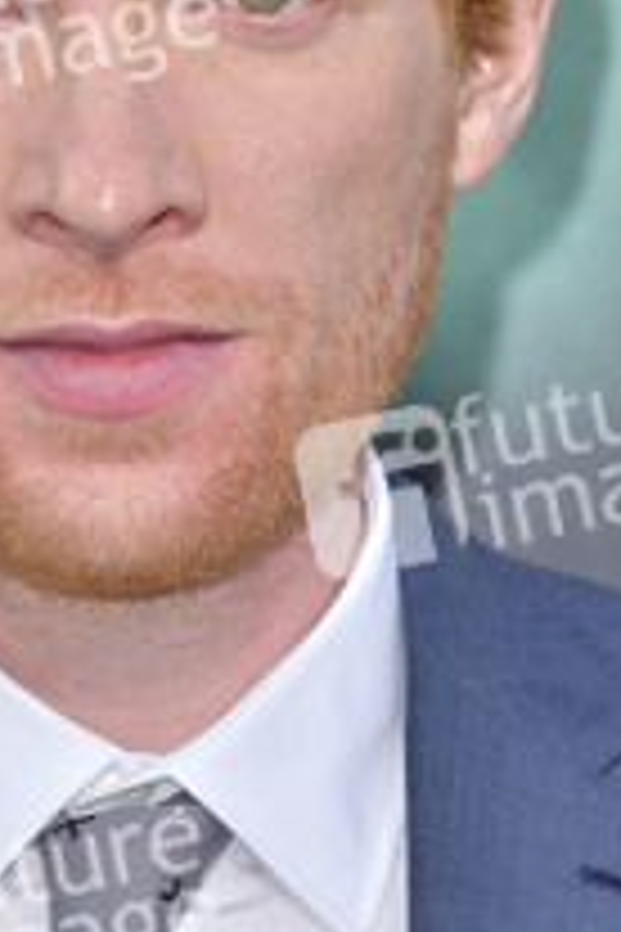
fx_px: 12471
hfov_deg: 2.9
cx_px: 119
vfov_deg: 4.3
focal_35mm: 482
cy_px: 248
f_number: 7.1
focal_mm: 250
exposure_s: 1/250
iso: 320
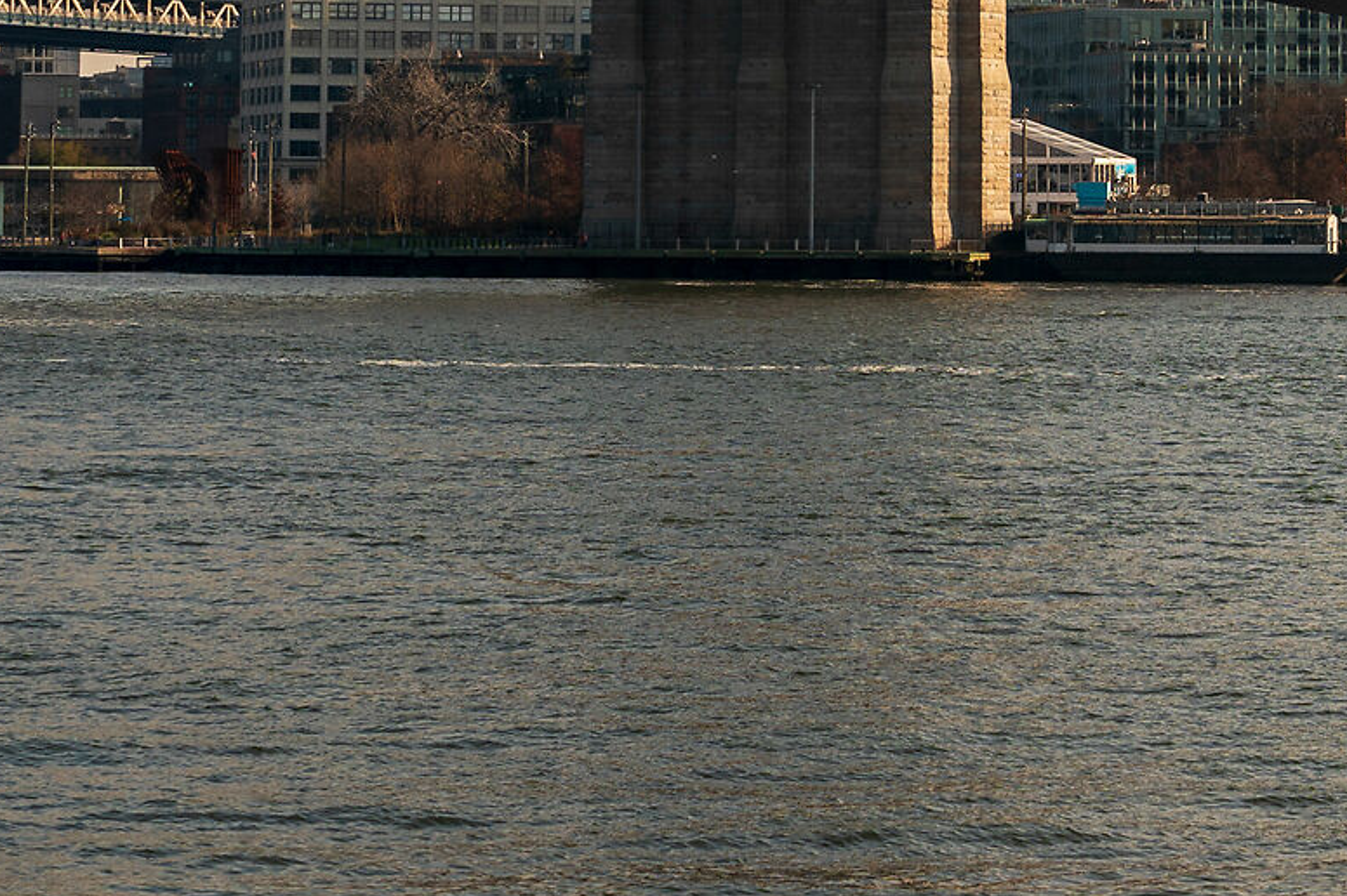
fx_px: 5909
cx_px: 965
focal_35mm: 158
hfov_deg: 13.0
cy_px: -306
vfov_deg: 8.5
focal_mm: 51
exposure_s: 1/500
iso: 100
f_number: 7.1
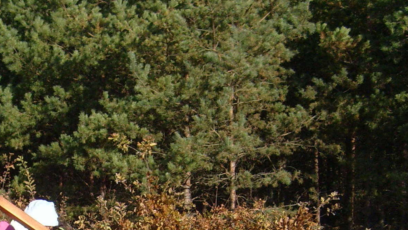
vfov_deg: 11.6
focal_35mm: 99
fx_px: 1071
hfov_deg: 21.3
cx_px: 90
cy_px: 358
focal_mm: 5.8
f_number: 7.1
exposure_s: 1/250
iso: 80
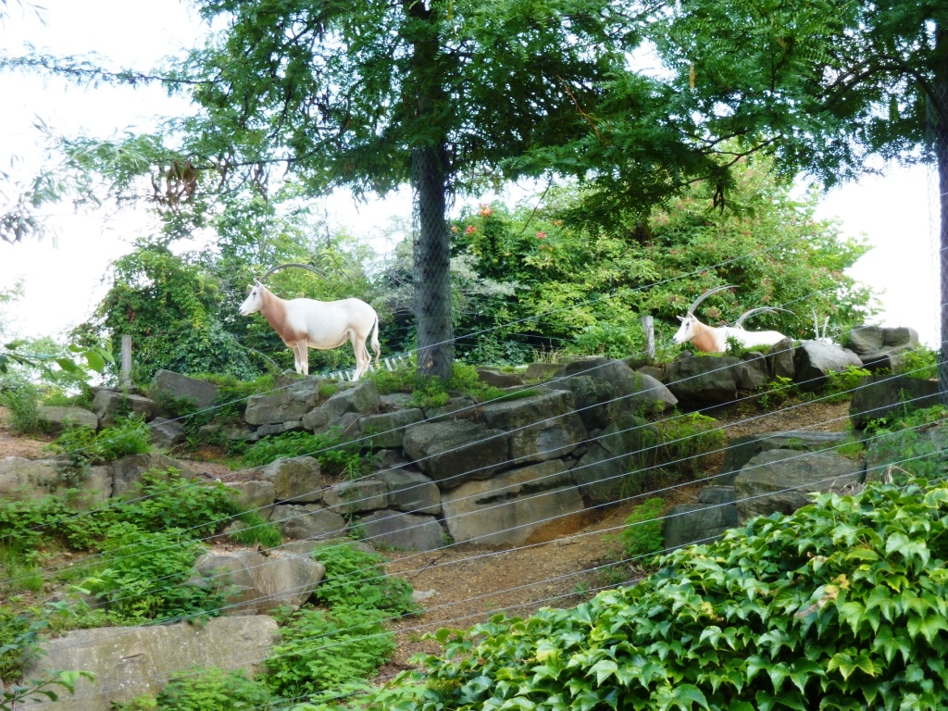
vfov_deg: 21.9
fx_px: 1835
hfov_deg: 29.0
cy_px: 356
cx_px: 474
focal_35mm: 67
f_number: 4.1
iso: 80
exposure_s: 1/80
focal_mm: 11
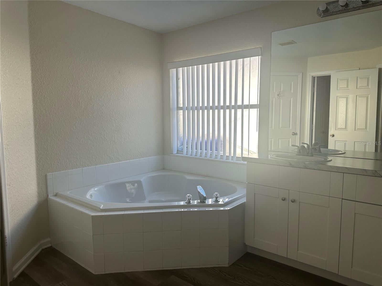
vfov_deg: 56.8
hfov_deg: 71.6
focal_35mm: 24
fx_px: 265
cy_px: 143
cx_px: 191
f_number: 1.78
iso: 80
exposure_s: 1/429
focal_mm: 6.86
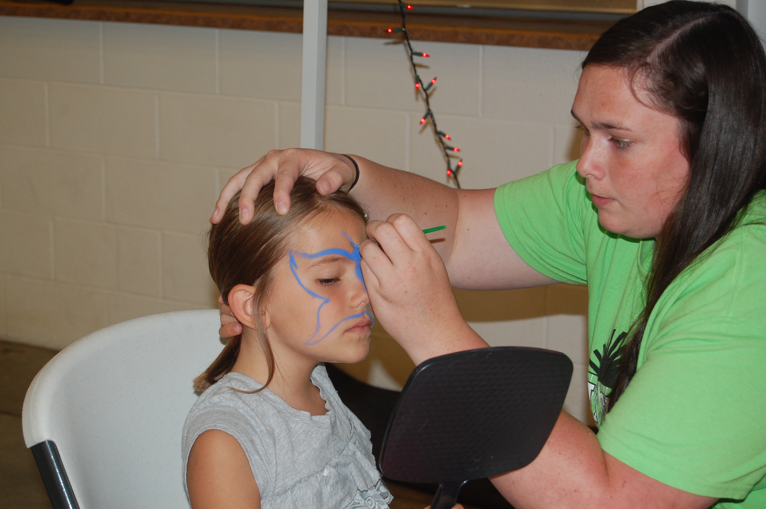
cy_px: 254
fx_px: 1754
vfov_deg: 16.5
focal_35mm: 82
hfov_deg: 24.6
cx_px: 383
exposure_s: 1/60
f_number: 5.6
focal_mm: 55
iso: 400
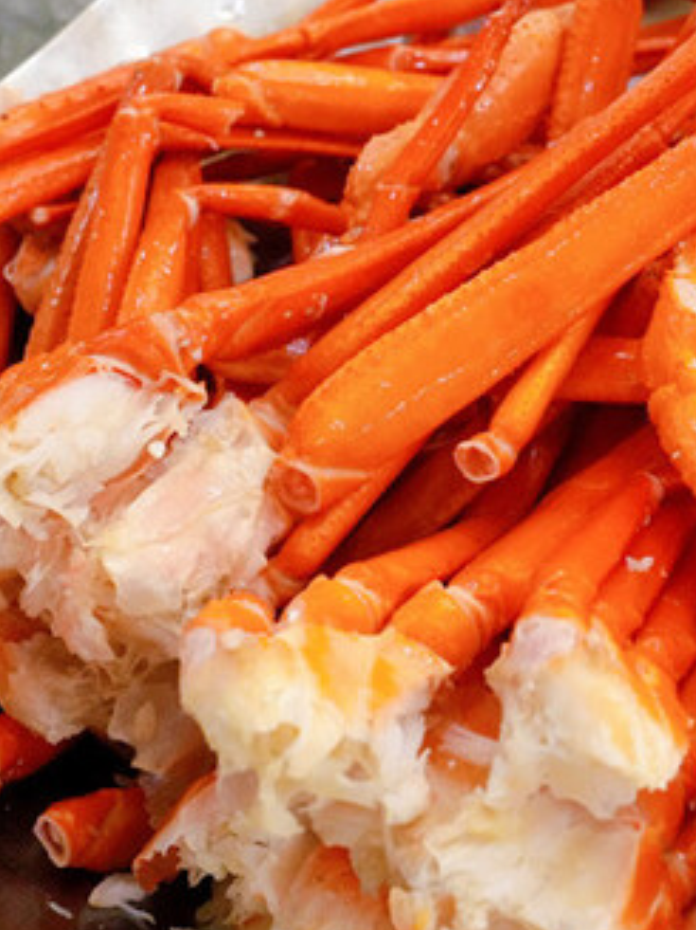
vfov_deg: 23.0
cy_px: 410
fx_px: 2280
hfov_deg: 17.2
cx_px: 565
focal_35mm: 85
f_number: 8
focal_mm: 34
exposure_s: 1/125
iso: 6400
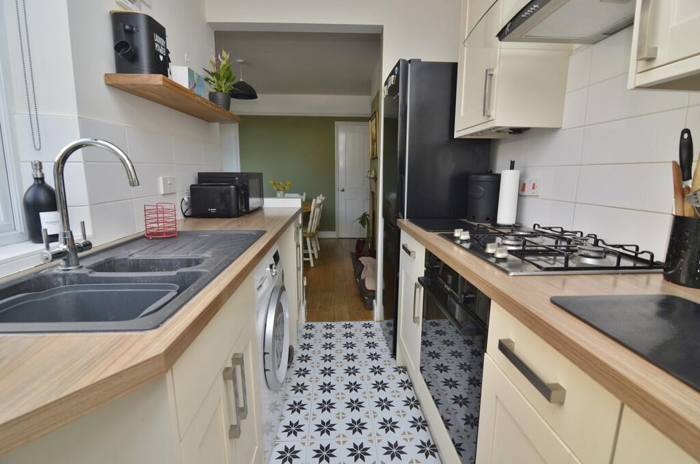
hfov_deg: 95.1
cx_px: 350
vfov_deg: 71.8
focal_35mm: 16
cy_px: 232
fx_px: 320
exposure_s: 1/60
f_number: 5.6
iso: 400
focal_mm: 11
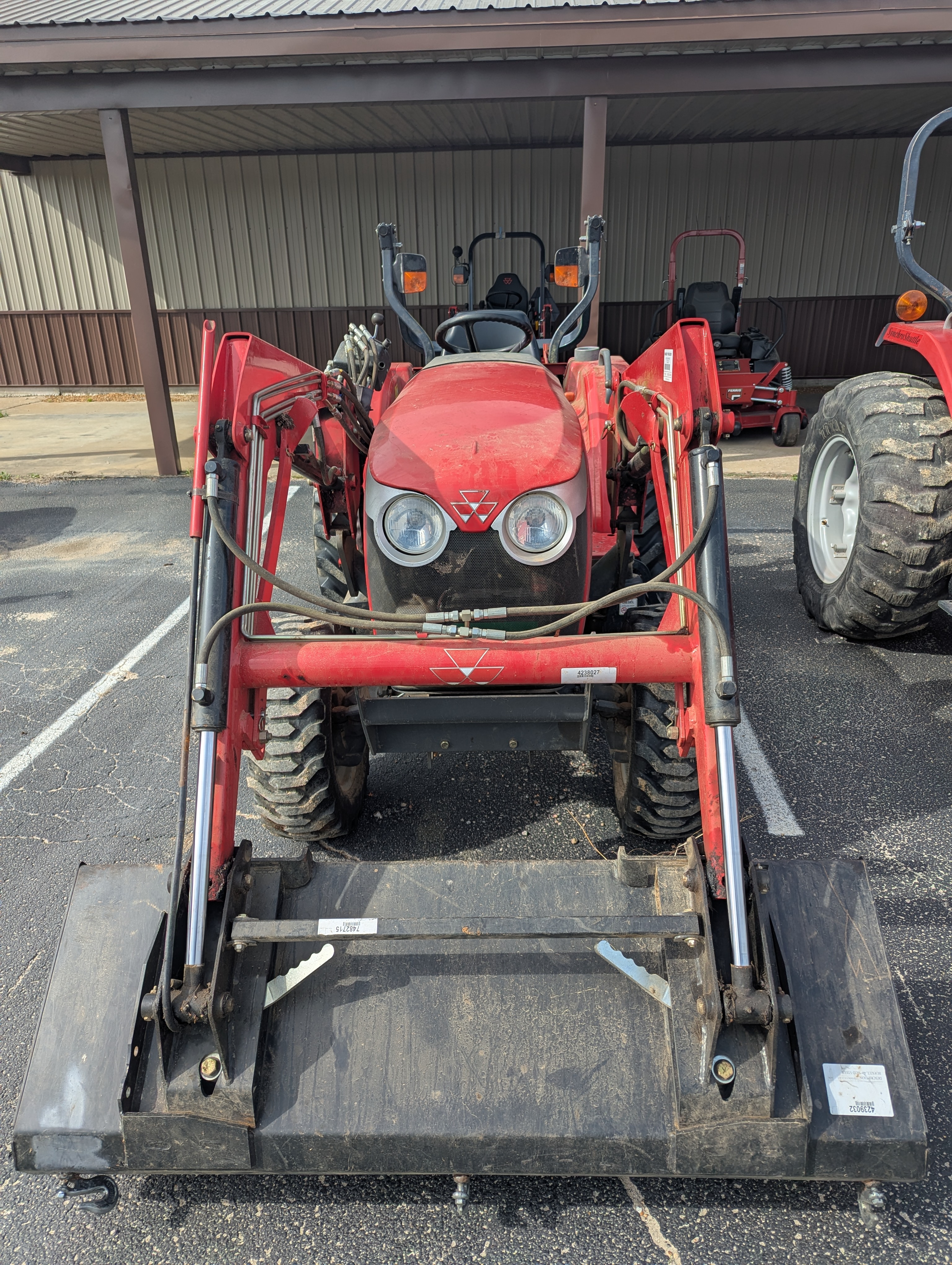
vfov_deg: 71.5
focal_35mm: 24
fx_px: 878
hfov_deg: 56.9
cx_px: 476
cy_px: 632
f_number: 1.85
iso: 41
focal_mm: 6.81
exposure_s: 1/1230
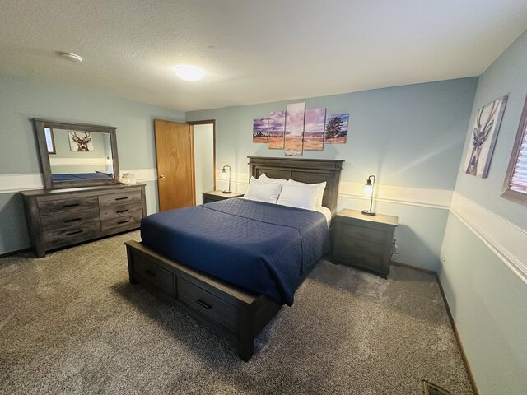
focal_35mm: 14
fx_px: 213
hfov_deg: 102.1
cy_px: 198
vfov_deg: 85.7
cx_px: 264
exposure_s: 1/60
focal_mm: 2.22
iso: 400
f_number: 2.2
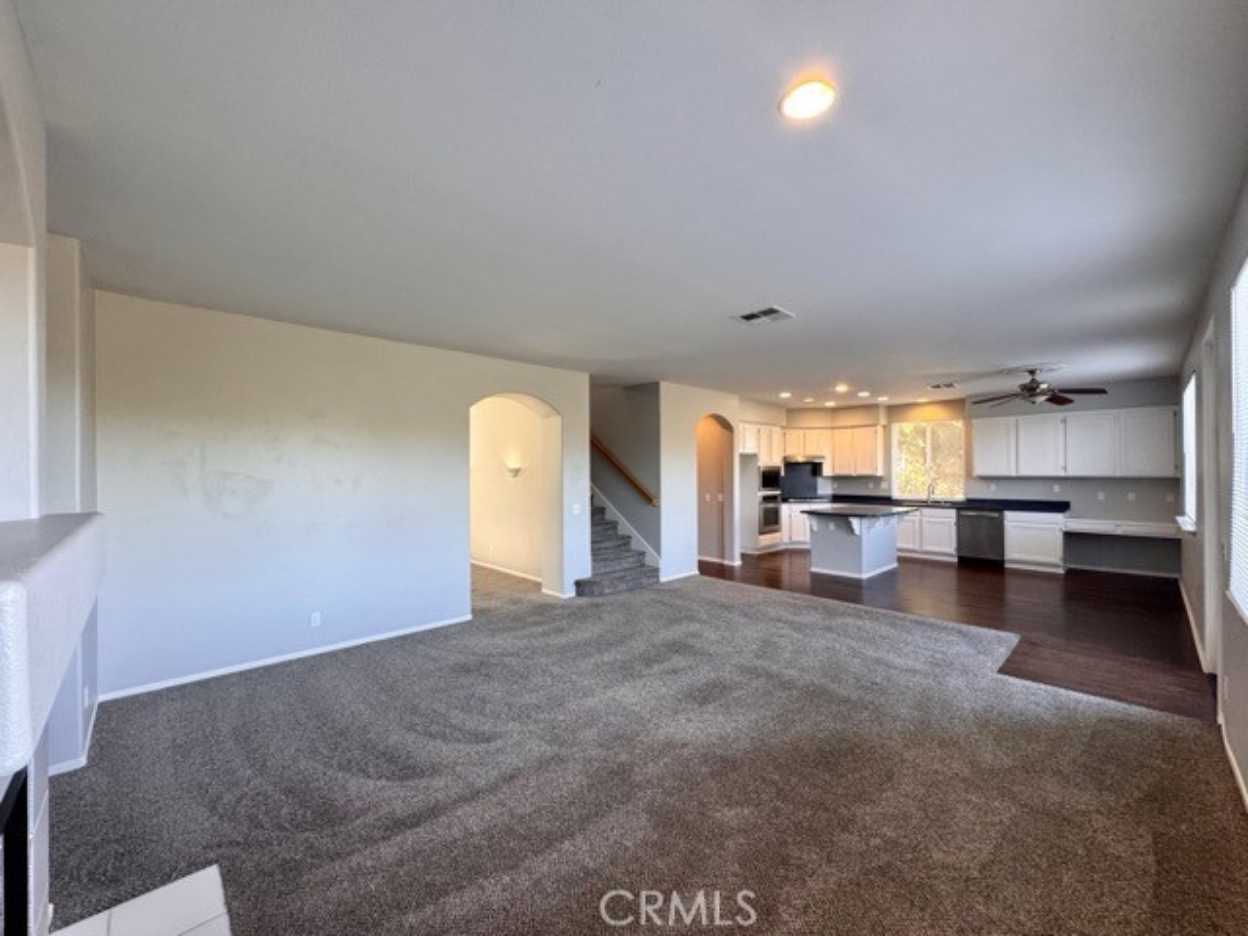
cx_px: 624
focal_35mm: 14
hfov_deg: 102.1
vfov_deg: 85.7
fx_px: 505
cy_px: 468
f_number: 2.2
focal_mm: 2.22
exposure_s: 1/120
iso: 200
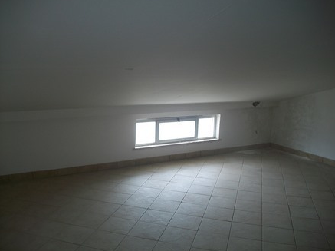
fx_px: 319
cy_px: 126
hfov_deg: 55.4
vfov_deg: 42.9
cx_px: 172
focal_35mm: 33
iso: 80
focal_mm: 5.7
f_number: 2.9
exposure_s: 1/30
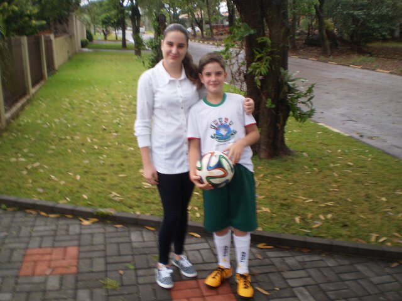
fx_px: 418
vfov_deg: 39.7
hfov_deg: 51.4
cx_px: 201
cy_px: 150
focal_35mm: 36
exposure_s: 1/50
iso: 64
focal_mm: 6.3
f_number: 3.1
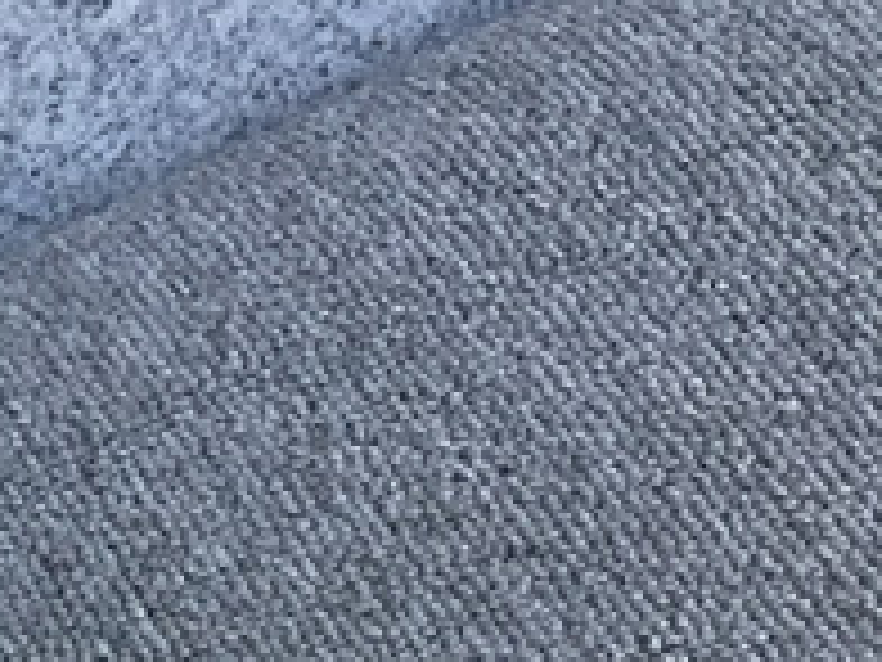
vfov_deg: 10.1
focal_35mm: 142
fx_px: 3618
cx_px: -1080
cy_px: 1038
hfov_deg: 11.8
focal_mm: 3.3
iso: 25
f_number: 2.4
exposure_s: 1/369
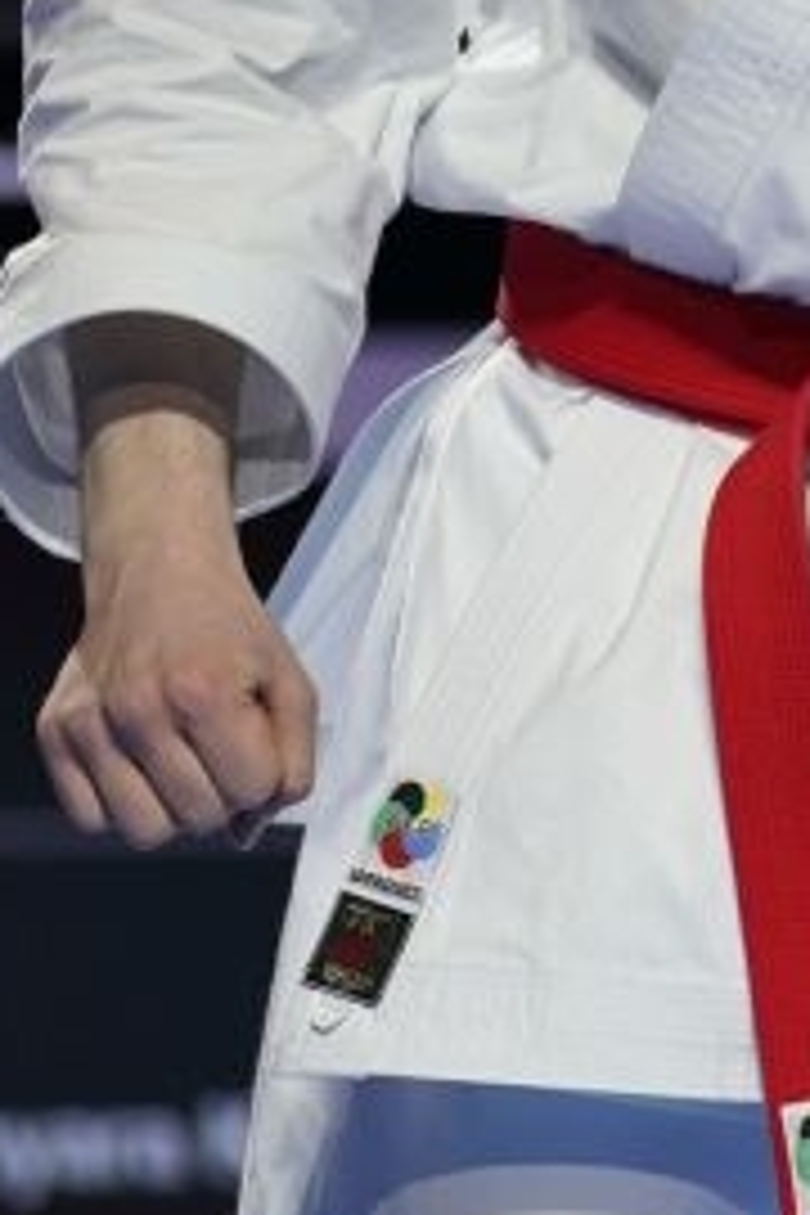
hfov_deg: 1.6
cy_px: 598
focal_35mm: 850
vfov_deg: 2.4
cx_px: 810
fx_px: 28685
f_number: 2.8
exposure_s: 1/500
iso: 400
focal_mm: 191
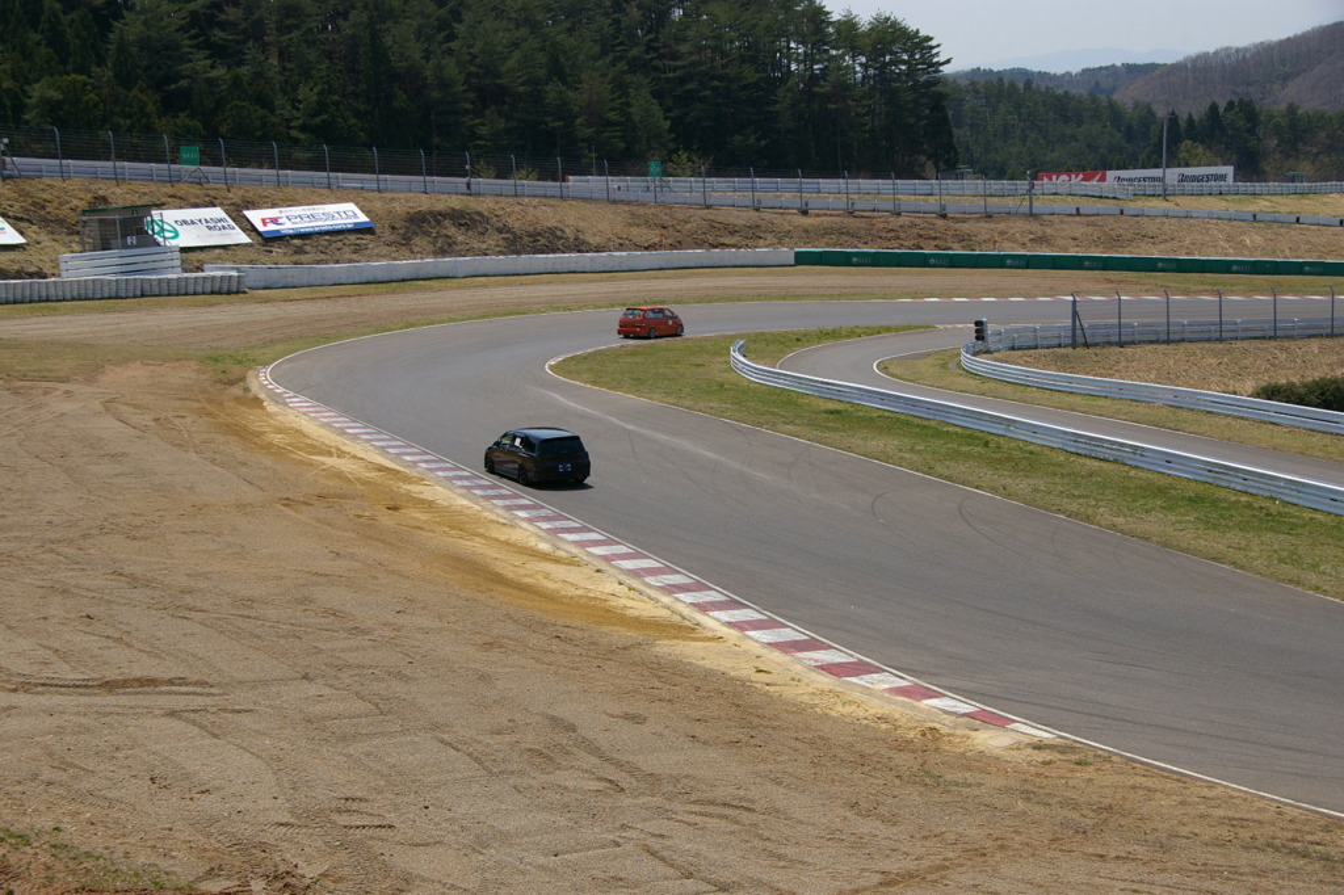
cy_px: 448
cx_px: 672
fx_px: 2407
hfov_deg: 31.2
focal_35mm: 64
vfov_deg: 21.1
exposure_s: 1/500
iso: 200
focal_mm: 43
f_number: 9.5
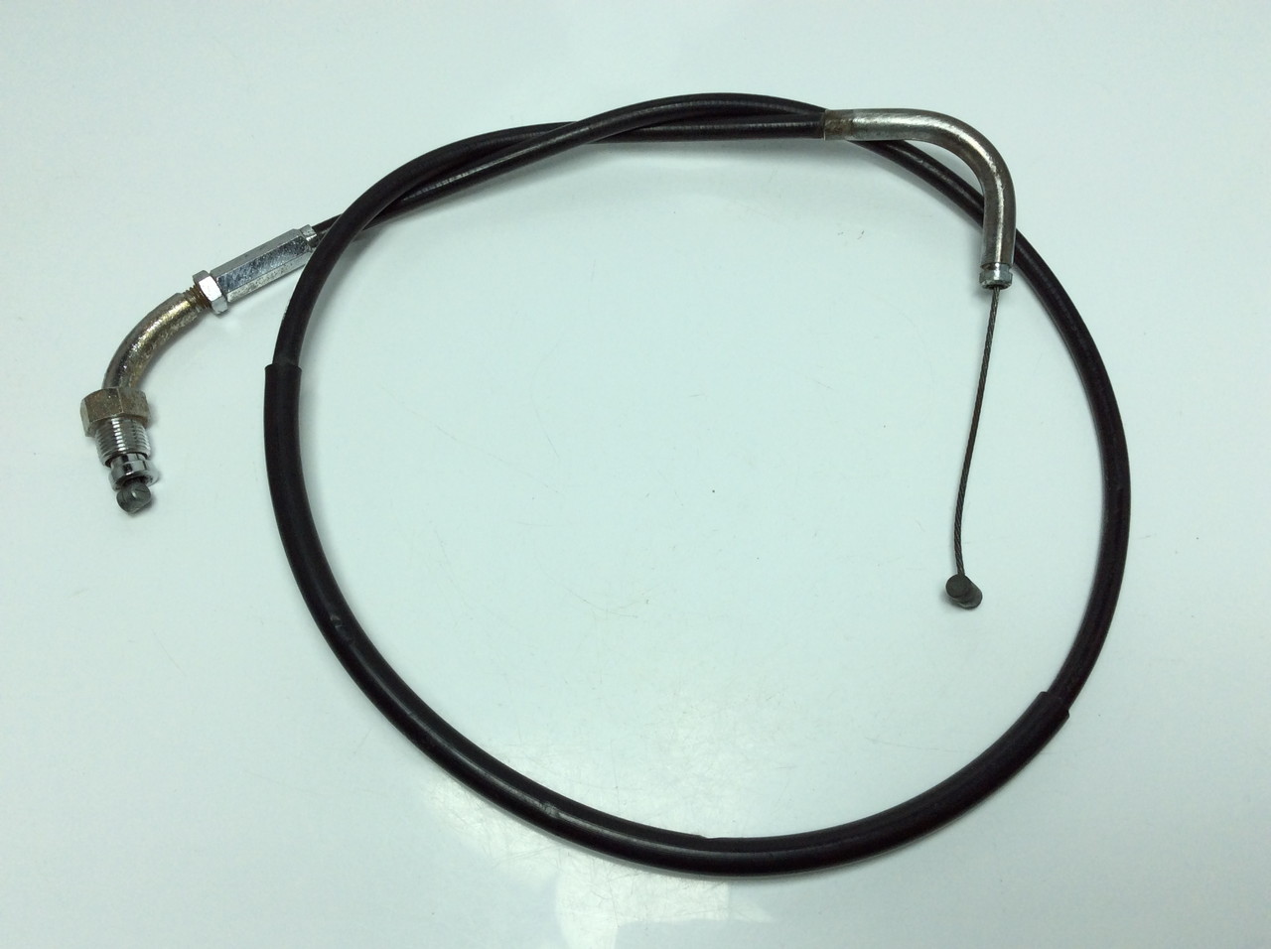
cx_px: 636
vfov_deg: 44.1
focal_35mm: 32
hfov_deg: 56.9
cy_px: 474
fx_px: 1173
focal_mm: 3.3
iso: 32
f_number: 2.4
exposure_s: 1/622
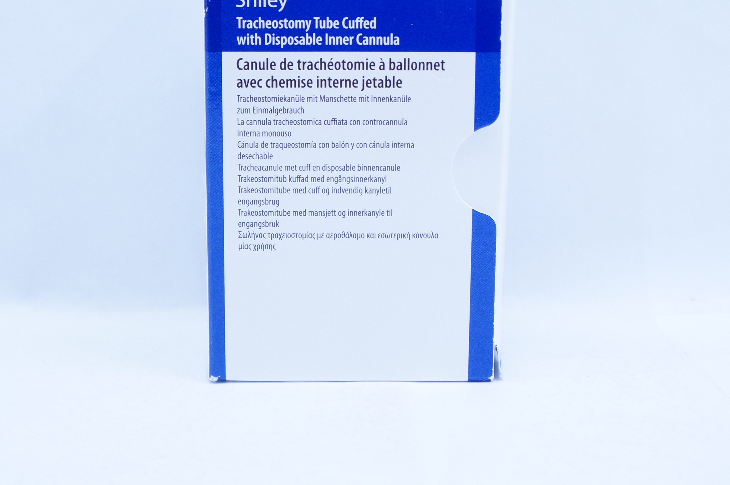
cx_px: 354
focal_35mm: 74
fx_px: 1496
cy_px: 166
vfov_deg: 18.4
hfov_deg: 27.4
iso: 800
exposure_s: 1/200
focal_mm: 29
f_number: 4.5
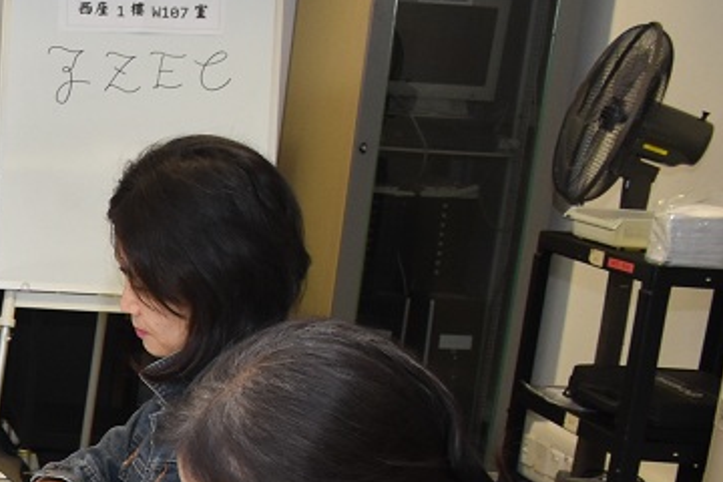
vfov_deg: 14.9
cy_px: 504
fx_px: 1807
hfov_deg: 19.0
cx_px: -446
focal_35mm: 90
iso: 800
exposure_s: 1/100
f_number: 5
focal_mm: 18
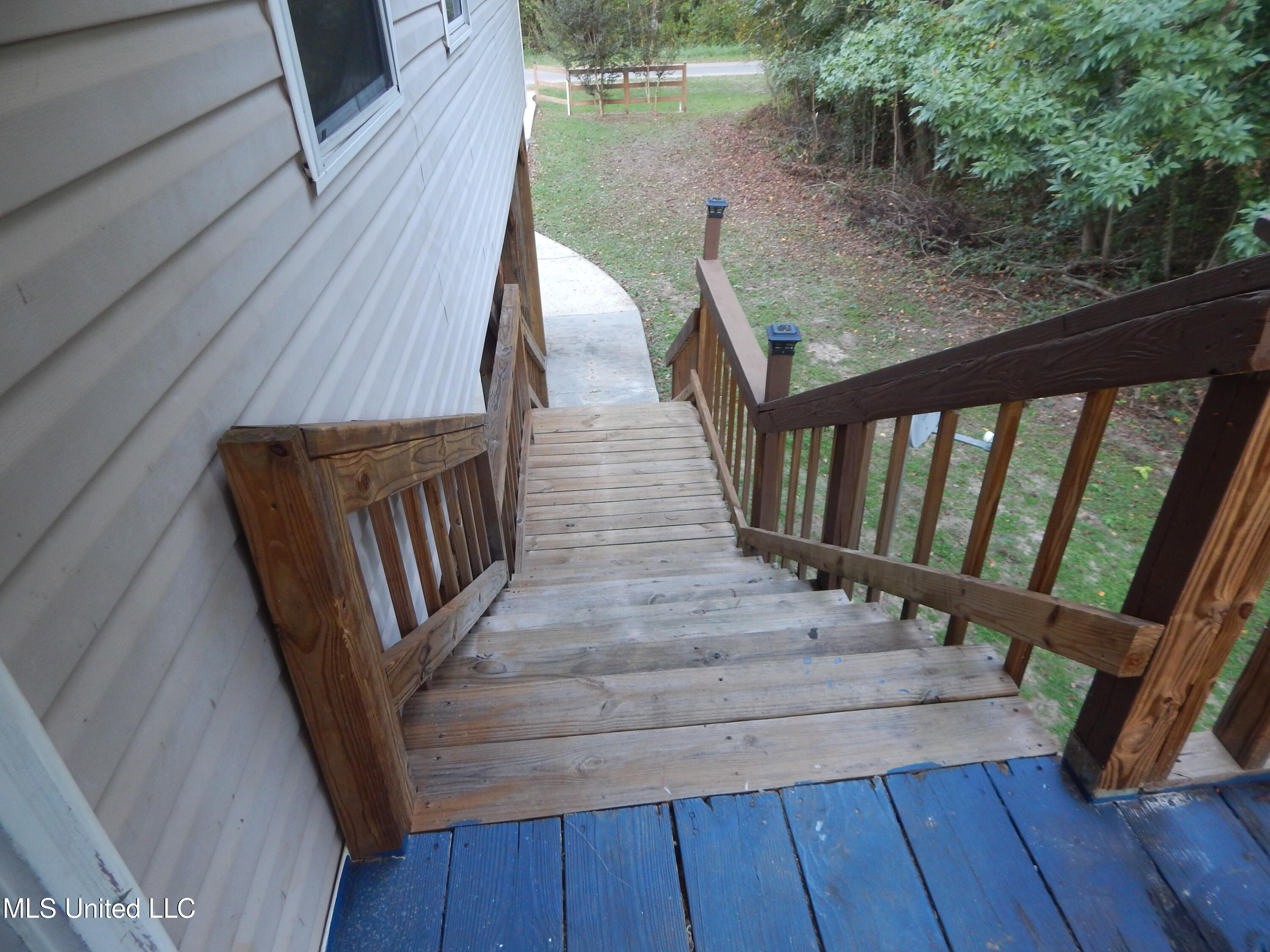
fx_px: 807
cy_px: 476
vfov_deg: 61.1
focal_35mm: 22
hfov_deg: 76.4
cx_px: 635
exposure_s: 1/30
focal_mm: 4
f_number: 3
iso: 180
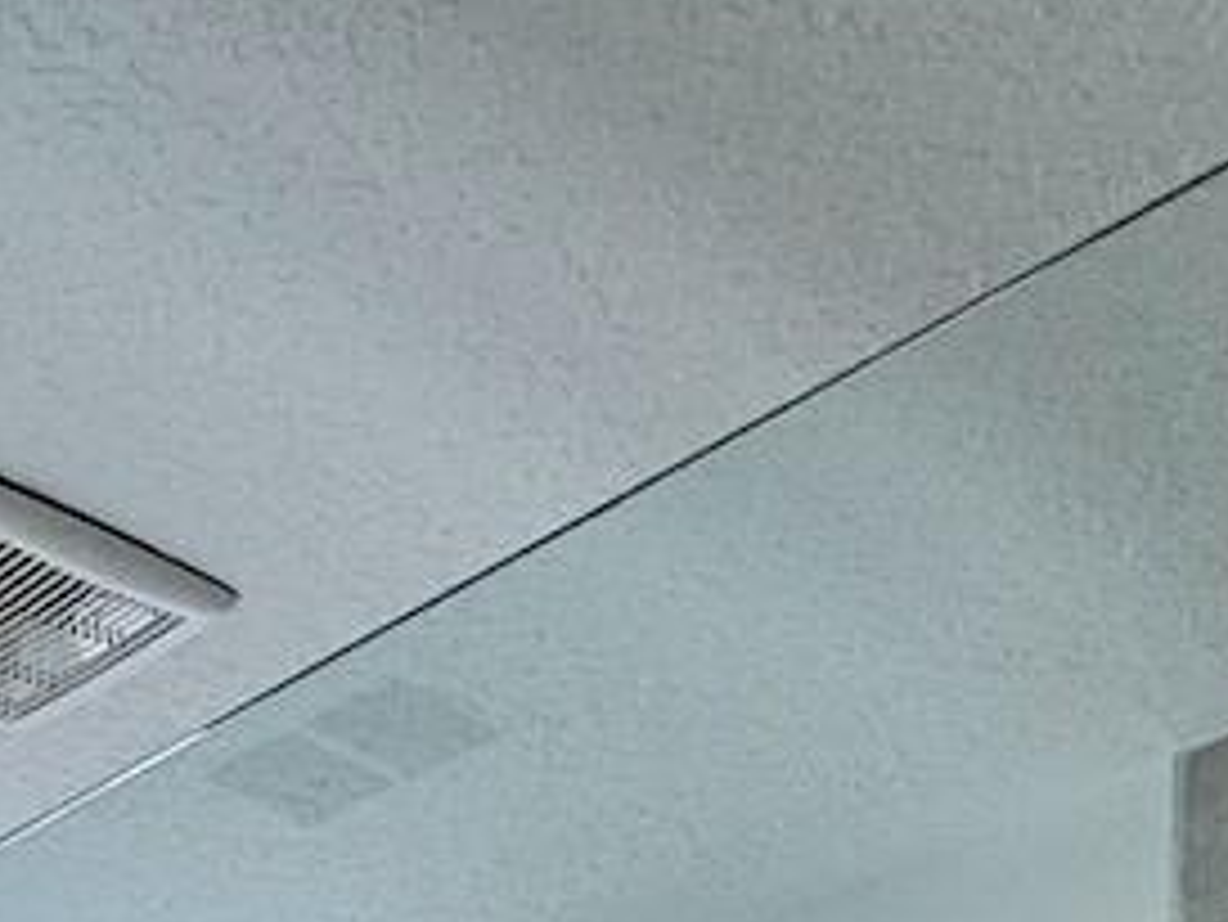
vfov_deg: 12.1
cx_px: 135
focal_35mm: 82
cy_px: 2514
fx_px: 2910
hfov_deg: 23.2
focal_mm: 2.22
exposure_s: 1/120
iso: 64
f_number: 2.2
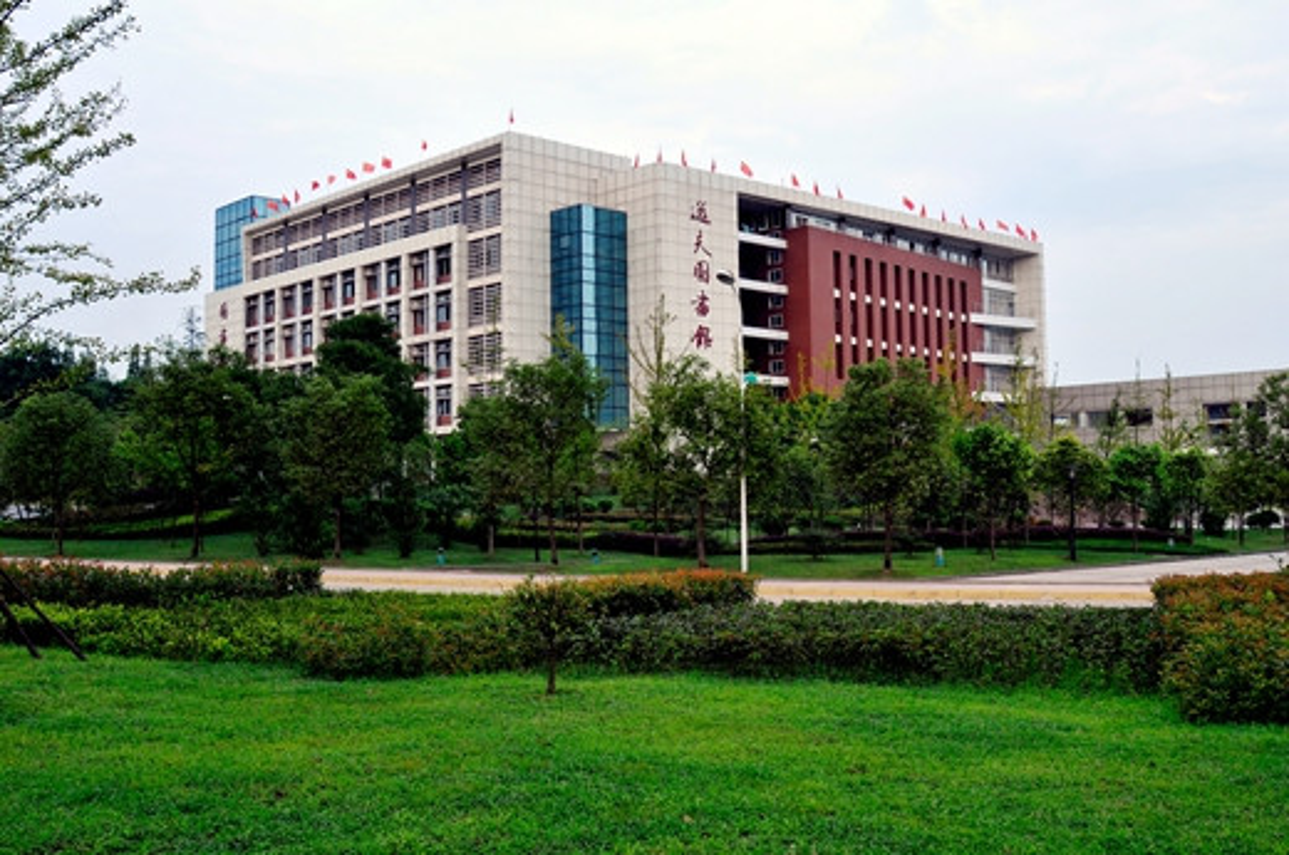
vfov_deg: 36.8
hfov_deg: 53.2
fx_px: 1287
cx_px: 644
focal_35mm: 36
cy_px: 428
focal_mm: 24
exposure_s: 1/80
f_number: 11
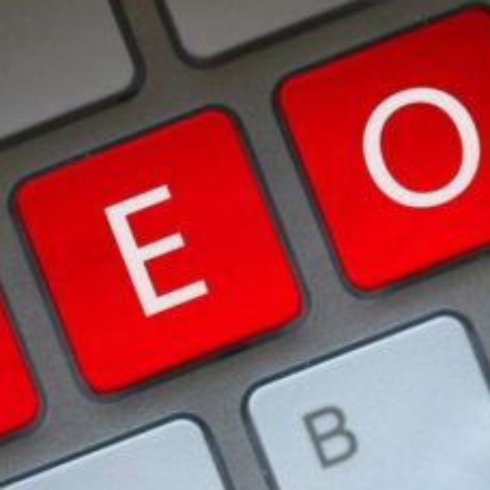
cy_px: 420
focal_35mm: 287
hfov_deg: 6.1
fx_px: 4596
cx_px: 206
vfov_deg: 6.1
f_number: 2.8
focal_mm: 34
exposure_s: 1/125
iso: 250
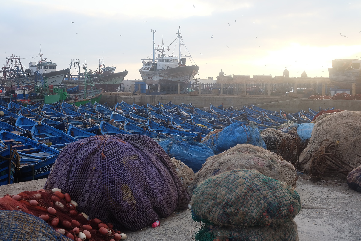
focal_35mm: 41
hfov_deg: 47.4
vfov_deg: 32.6
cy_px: 120
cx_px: 180
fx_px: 411
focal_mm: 27
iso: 400
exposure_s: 1/140
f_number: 6.4
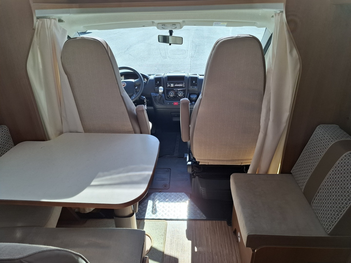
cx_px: 176
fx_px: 233
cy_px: 132
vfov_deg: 58.9
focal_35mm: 23
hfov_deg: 73.9
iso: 50
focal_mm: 5.54
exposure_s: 1/447
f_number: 1.8
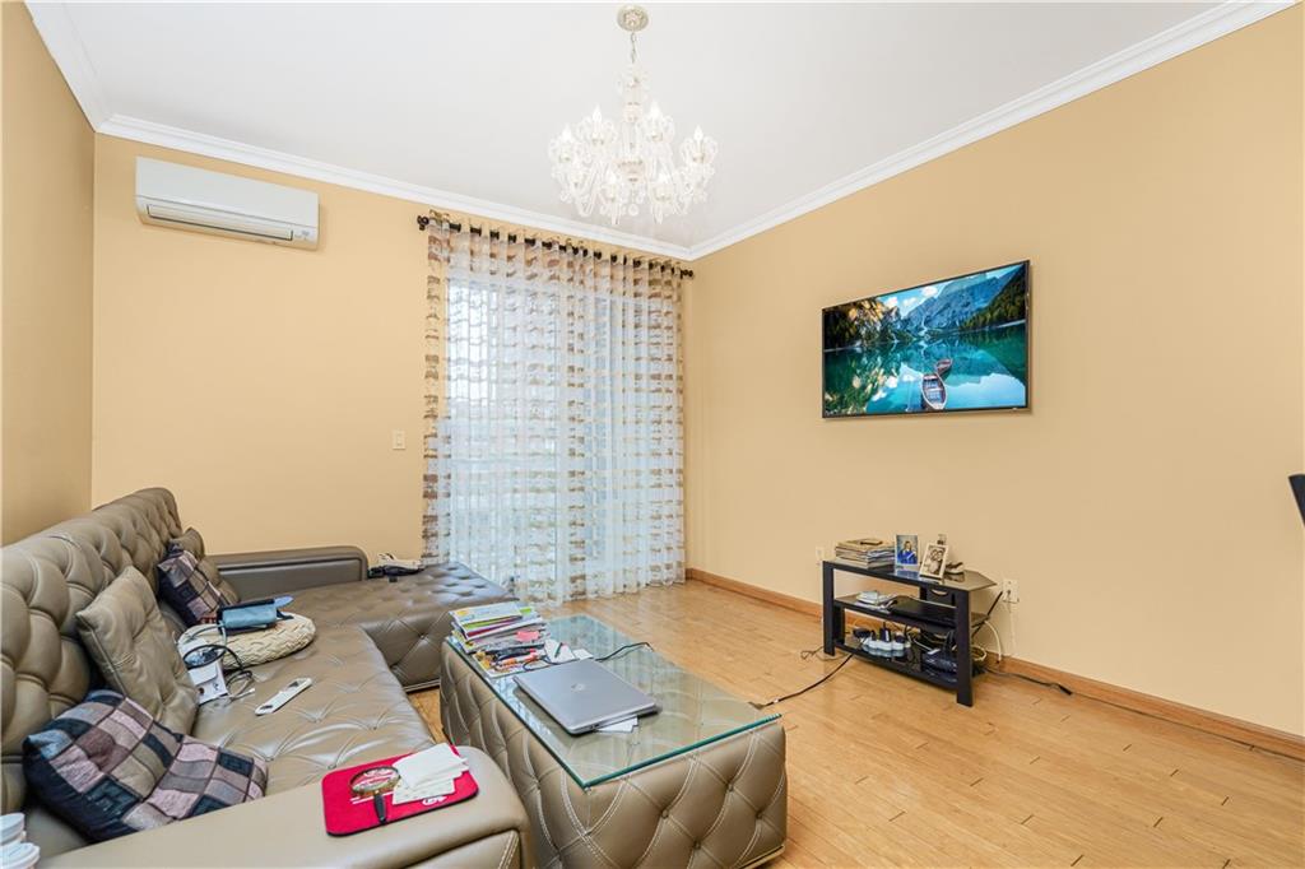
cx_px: 652
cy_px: 434
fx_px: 598
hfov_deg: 95.0
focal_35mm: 16
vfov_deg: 72.0
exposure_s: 1/40
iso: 50
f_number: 4.5
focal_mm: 16.5
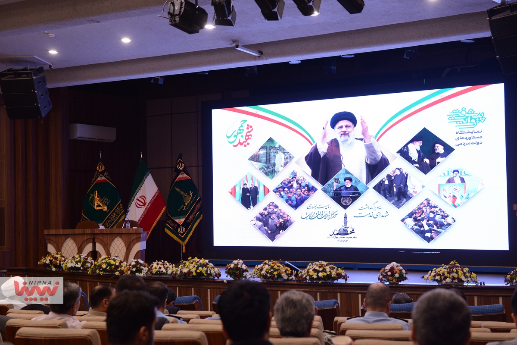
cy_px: 172
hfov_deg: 32.4
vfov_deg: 21.9
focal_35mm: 62
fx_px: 890
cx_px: 258
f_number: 5
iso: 2000
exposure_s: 1/100
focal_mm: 62
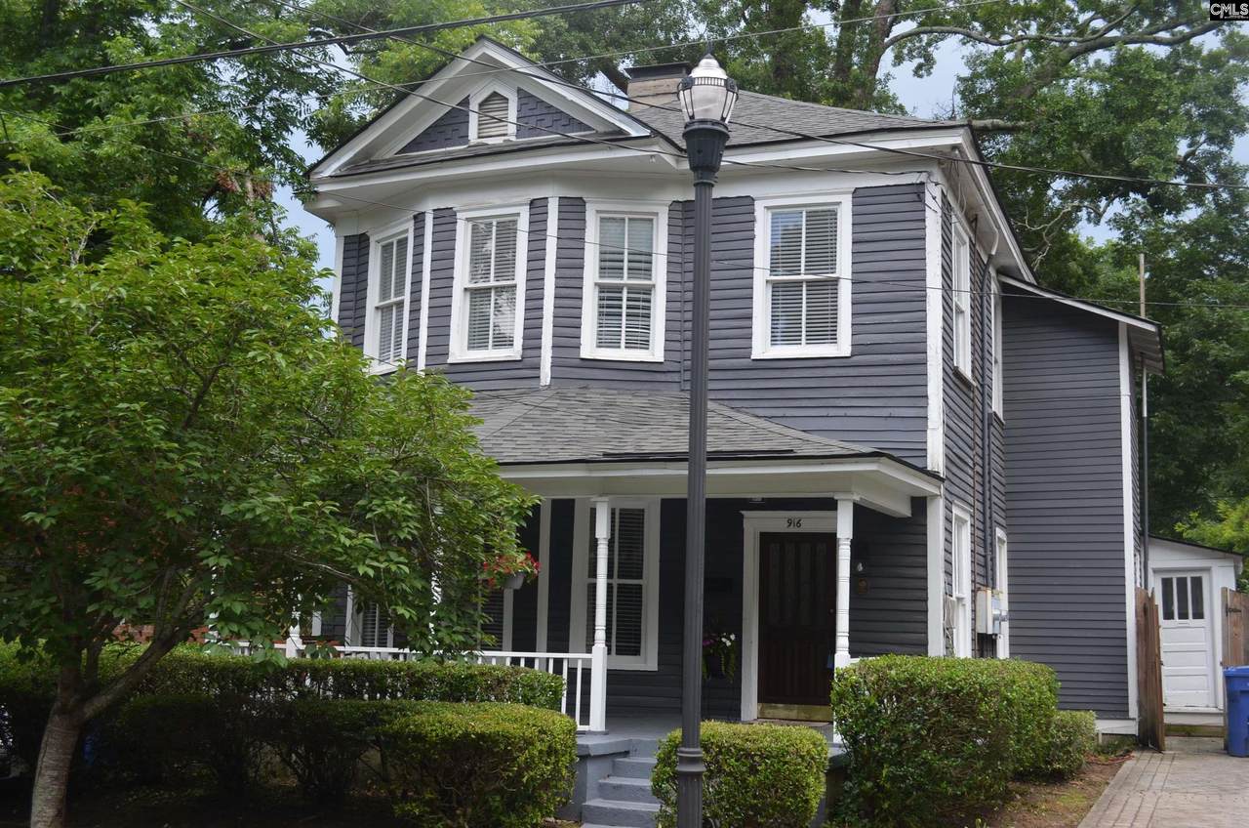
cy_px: 414
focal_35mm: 39
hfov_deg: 49.6
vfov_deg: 34.1
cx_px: 624
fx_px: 1350
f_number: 6.3
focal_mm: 26
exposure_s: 1/160
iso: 200
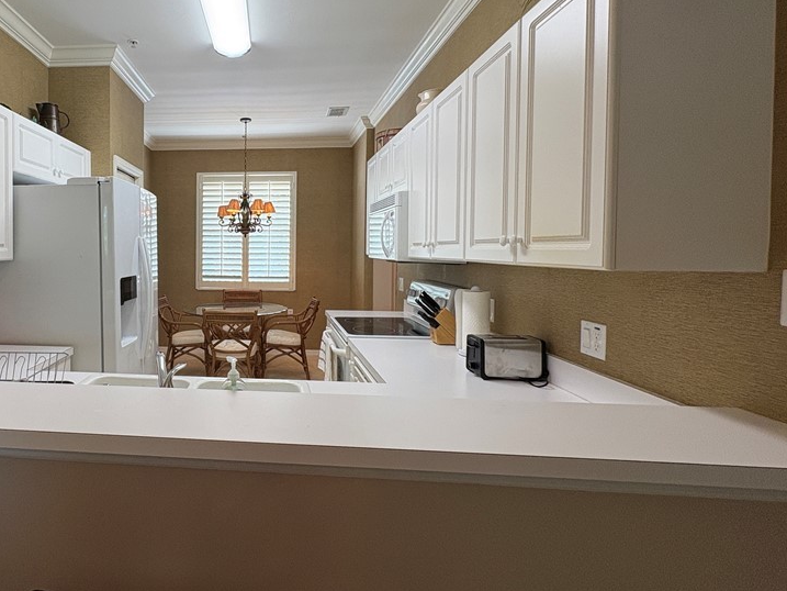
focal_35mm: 20
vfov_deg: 65.8
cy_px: 259
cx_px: 226
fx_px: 455
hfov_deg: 77.4
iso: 125
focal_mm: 2.22
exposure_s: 1/120
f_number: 2.2
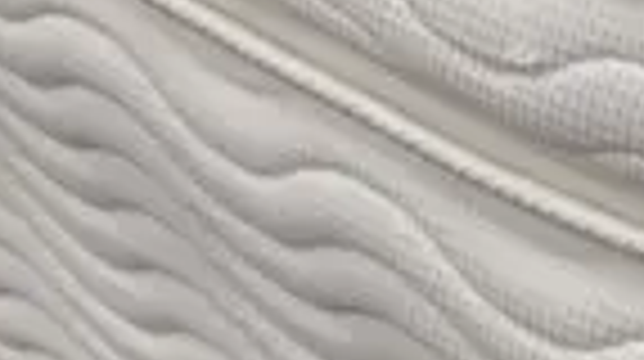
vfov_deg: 5.9
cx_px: 2027
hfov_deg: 8.6
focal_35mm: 203
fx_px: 3462
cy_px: 342
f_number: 1.8
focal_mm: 4.25
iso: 64
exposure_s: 1/100
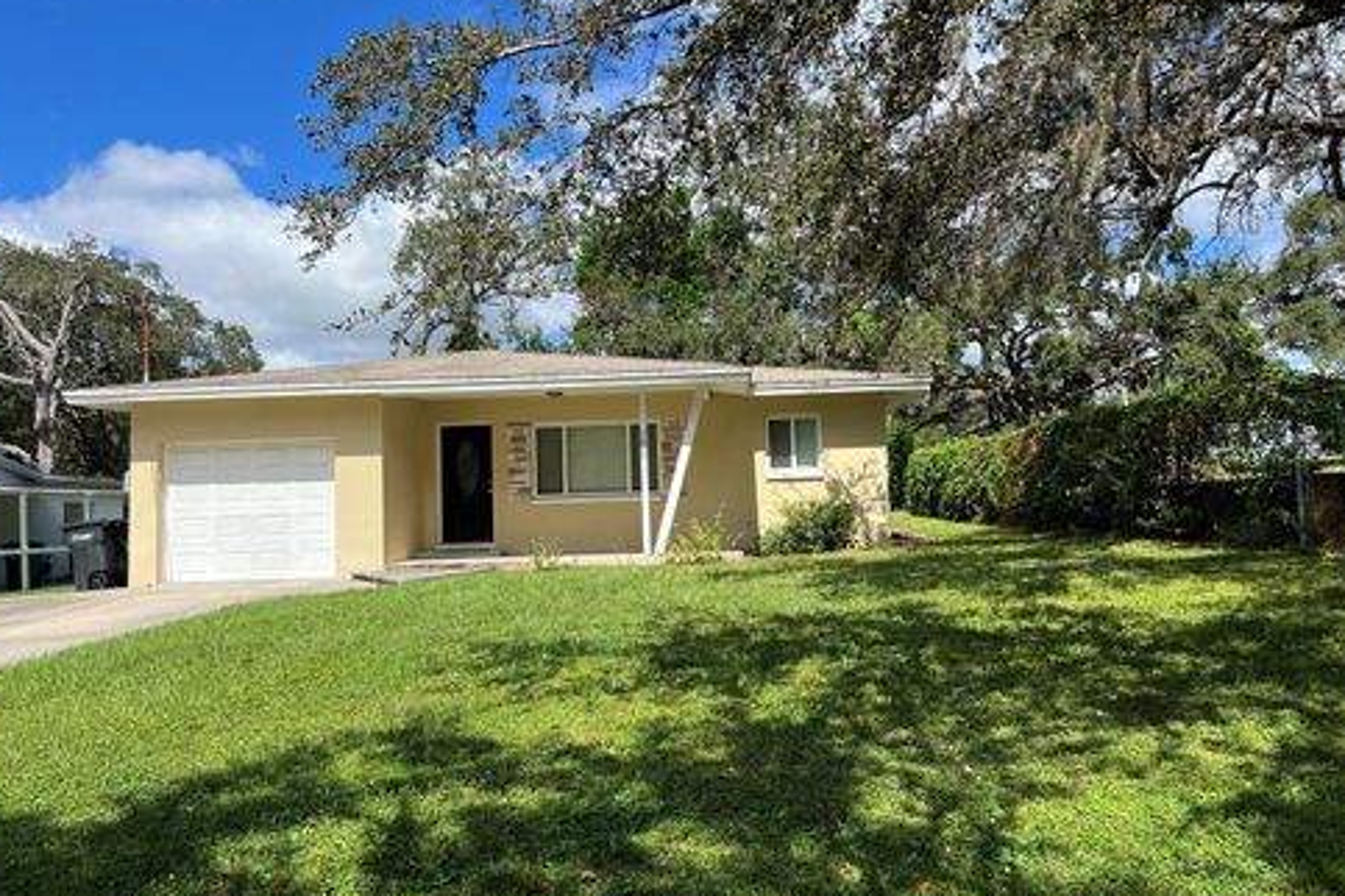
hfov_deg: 65.5
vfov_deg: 46.4
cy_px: 435
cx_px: 657
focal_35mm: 28
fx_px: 1046
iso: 50
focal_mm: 5.7
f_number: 1.5
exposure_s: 1/3257
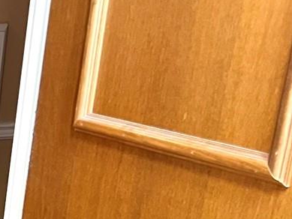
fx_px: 903
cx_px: -272
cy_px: 263
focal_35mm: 107
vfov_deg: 13.5
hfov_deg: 15.2
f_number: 1.5
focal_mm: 5.7
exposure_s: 1/60
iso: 250
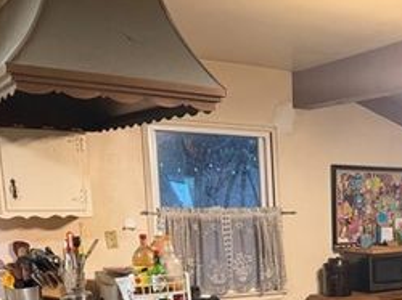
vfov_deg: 24.0
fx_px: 661
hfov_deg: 31.0
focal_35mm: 57
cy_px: 326
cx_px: 415
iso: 640
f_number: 1.78
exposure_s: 1/60
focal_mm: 6.76
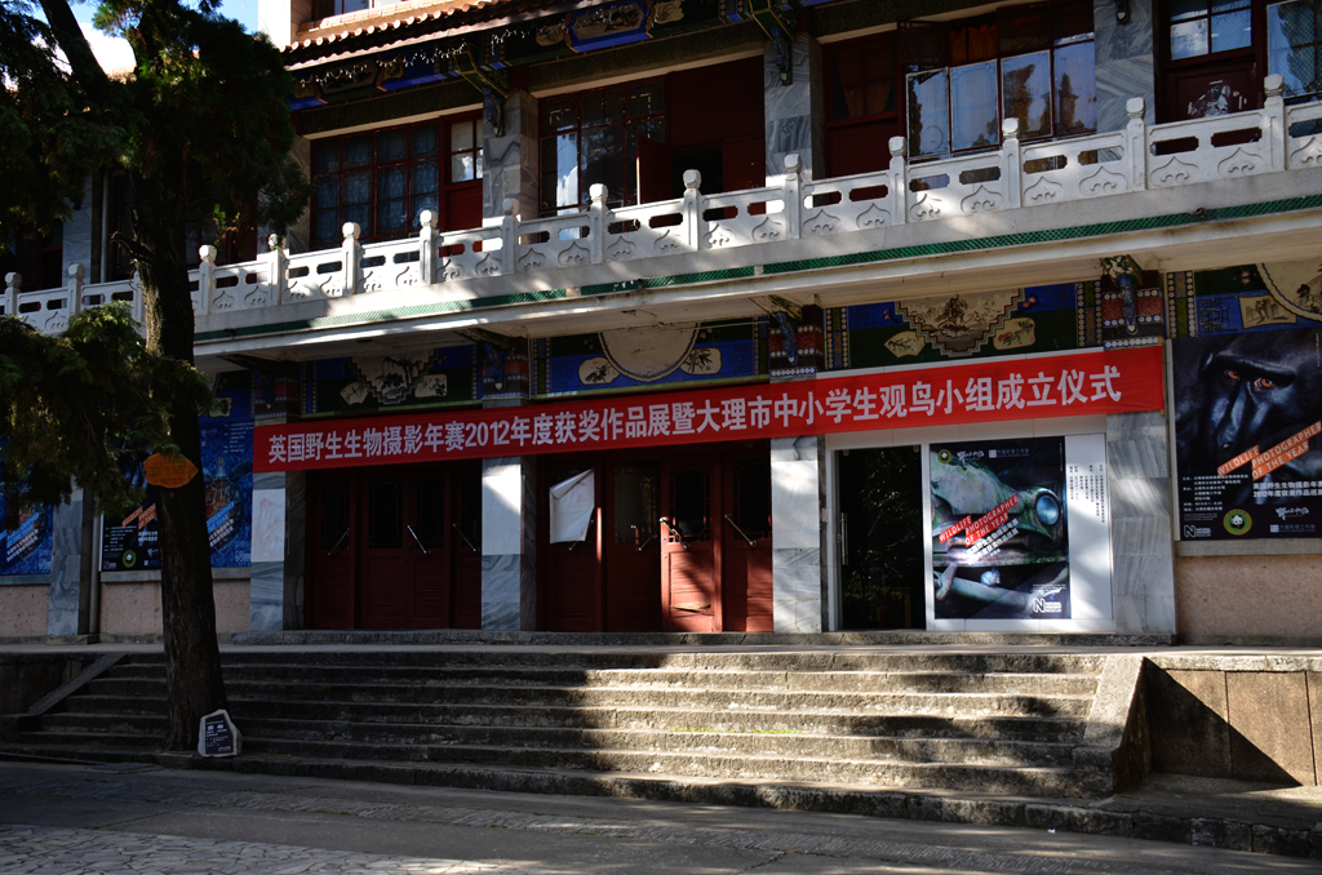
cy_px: 438
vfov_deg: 34.1
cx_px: 661
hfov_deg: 49.6
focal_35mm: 39
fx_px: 1429
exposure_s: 1/125
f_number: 5.6
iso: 100
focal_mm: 26
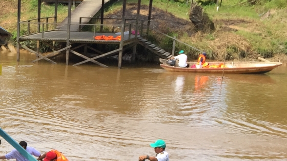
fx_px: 655
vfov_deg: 13.6
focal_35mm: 86
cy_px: 199
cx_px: -49
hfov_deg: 22.9
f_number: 2.2
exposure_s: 1/549
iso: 32
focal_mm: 4.15
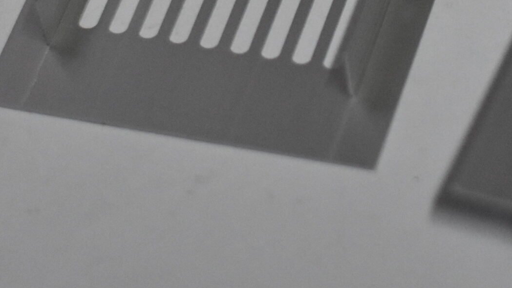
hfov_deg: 11.1
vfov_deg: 6.3
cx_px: 539
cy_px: -80
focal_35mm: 192
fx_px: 2606
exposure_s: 1/500
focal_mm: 50
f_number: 1.8
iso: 3200
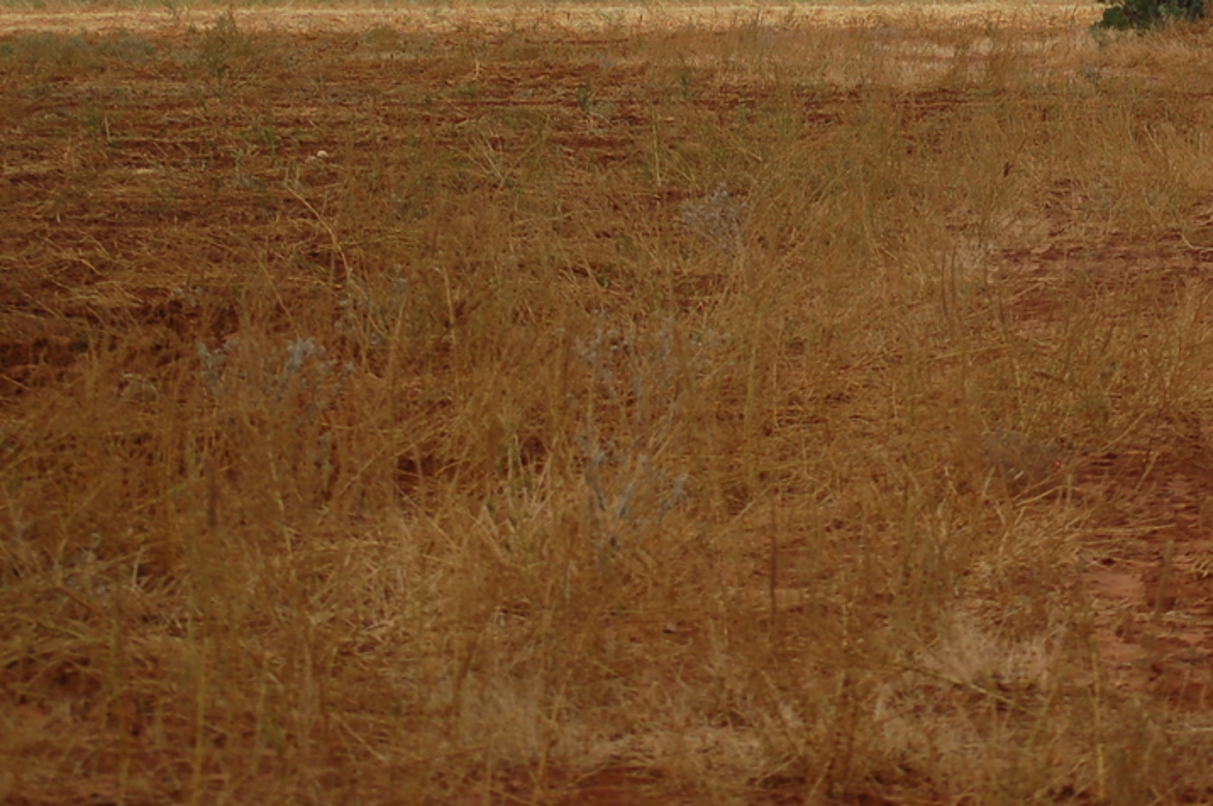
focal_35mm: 187
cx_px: 1037
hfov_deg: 10.9
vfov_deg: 7.3
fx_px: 6299
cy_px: -19
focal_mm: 55
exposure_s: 1/2000
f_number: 4
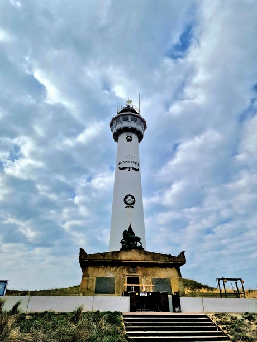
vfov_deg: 73.9
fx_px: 228
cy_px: 171
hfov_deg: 58.9
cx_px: 128
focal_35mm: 23
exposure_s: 1/5000
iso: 50
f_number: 1.8
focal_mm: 6.4
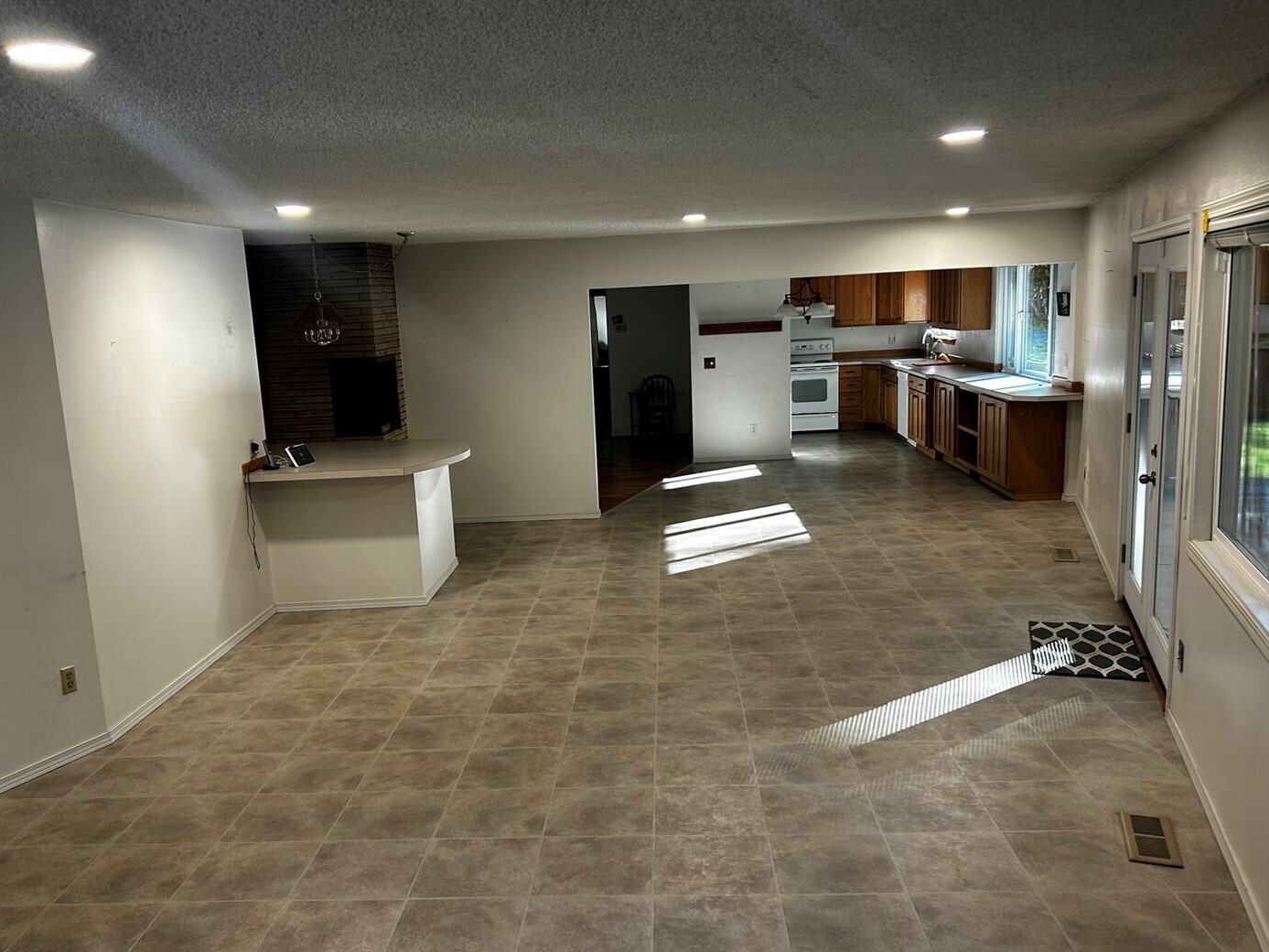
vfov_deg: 46.7
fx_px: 1100
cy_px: 520
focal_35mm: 30
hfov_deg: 59.9
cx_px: 586
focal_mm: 5.7
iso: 80
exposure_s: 1/60
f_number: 1.5
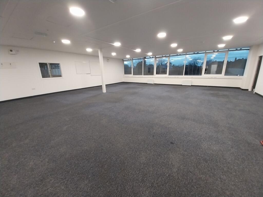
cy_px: 98
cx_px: 132
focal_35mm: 13
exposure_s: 1/33.4
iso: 202
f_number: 2.2
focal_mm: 1.13
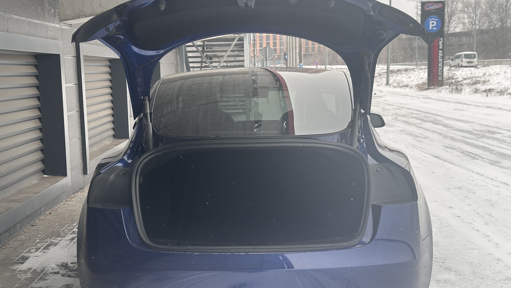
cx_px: 252
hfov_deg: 39.2
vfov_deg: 22.6
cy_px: 156
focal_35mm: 53
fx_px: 718
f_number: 1.78
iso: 64
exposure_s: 1/426
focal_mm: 6.86
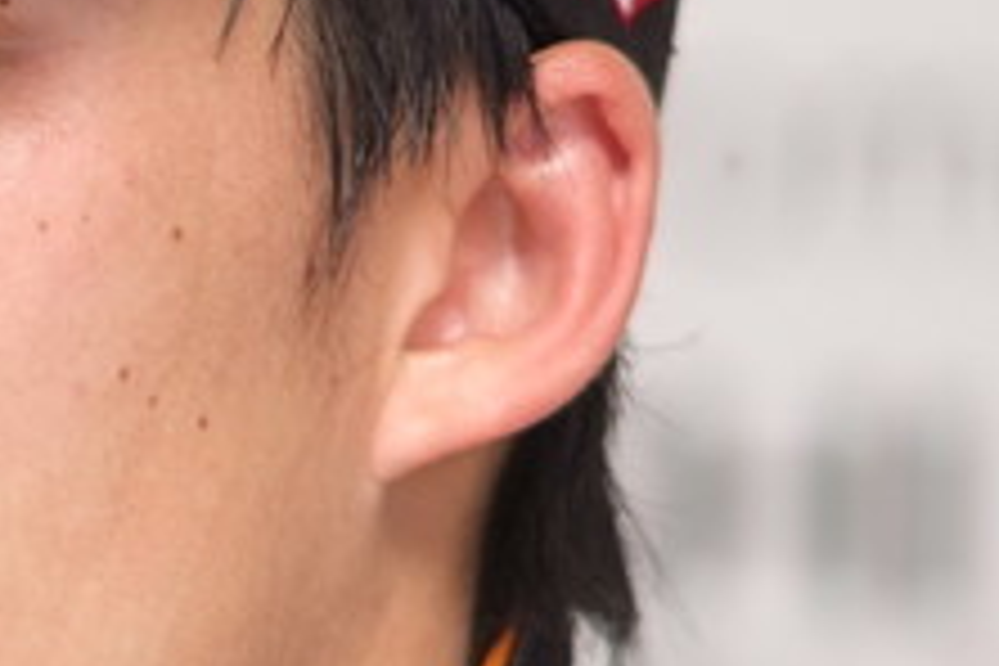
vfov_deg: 1.6
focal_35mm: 874
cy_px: 288
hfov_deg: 2.4
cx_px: -400
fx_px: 24252
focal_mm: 180
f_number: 2.8
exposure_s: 1/125
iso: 400
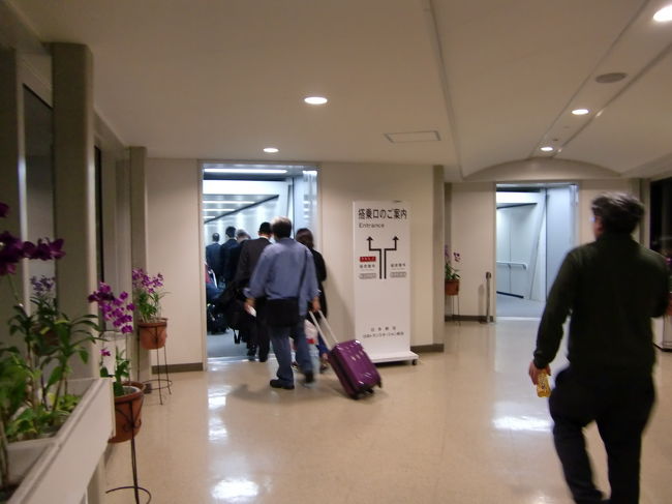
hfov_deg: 63.5
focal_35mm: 28
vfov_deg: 49.7
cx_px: 336
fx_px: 543
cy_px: 252
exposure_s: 1/25
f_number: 2.6
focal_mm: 4.9
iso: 400
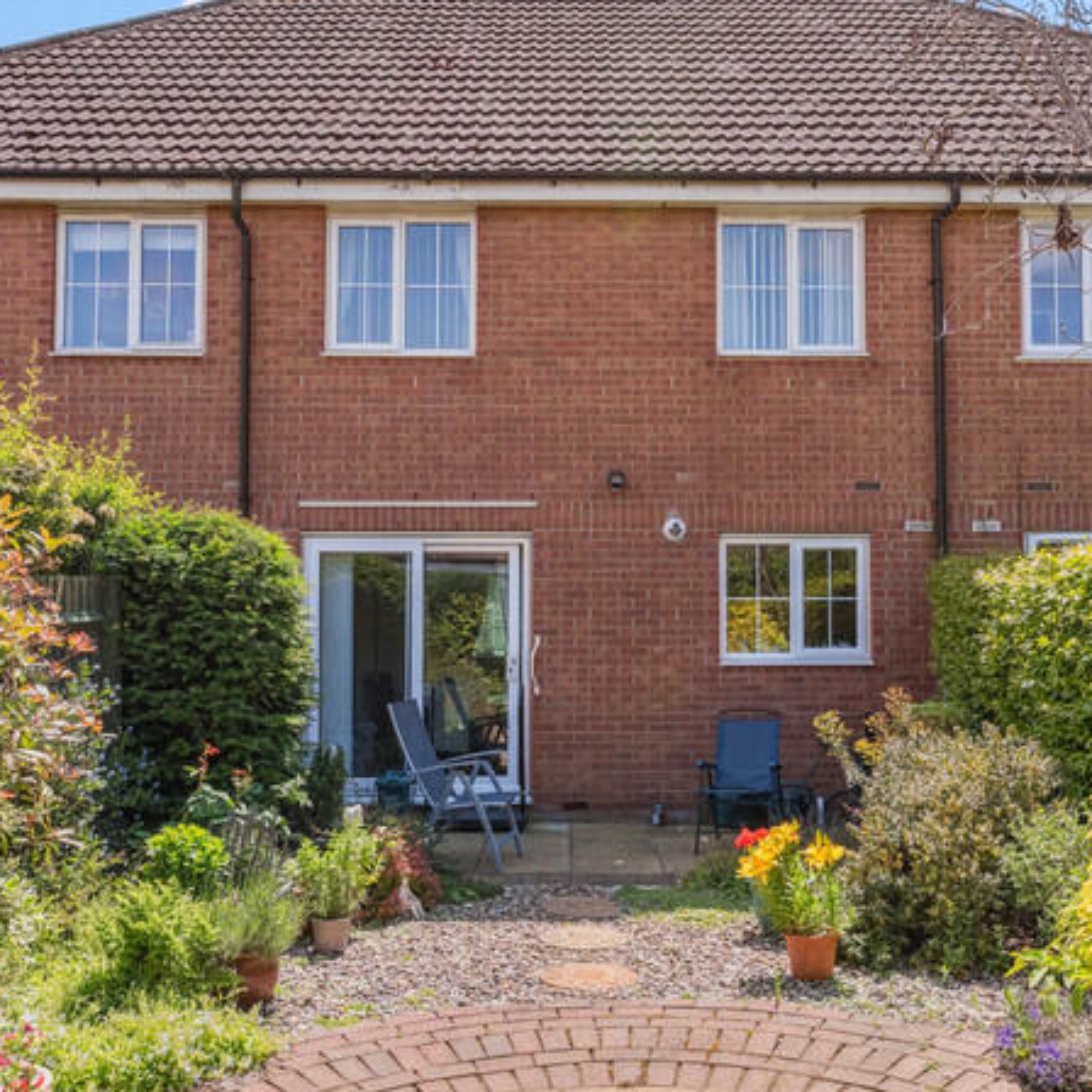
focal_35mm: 35
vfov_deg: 47.2
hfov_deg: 47.1
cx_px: 612
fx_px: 1249
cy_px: 545
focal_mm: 18
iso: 800
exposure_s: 1/1600
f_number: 6.3
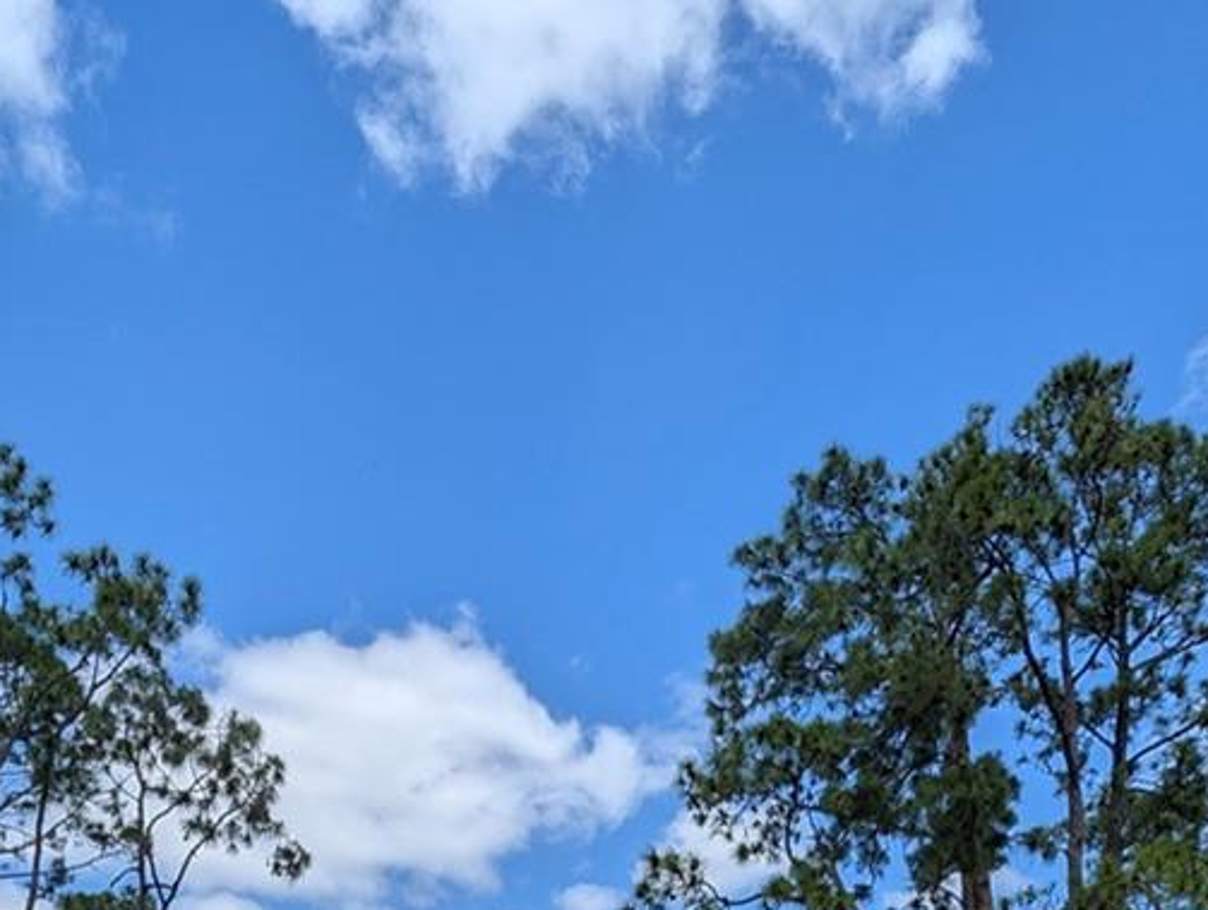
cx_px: 408
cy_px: 1249
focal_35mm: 38
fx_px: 1328
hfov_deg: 48.1
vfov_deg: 28.9
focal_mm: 2.02
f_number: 1.7
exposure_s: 1/3155
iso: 44
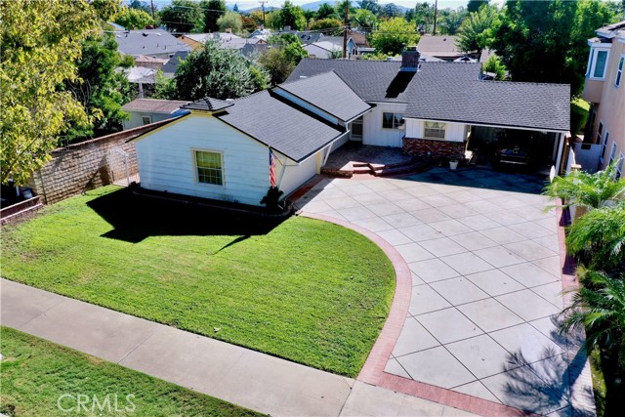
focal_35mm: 28
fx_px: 486
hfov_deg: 65.5
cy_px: 208
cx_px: 312
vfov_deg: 46.4
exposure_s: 1/500
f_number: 5.6
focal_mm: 10.26
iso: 100
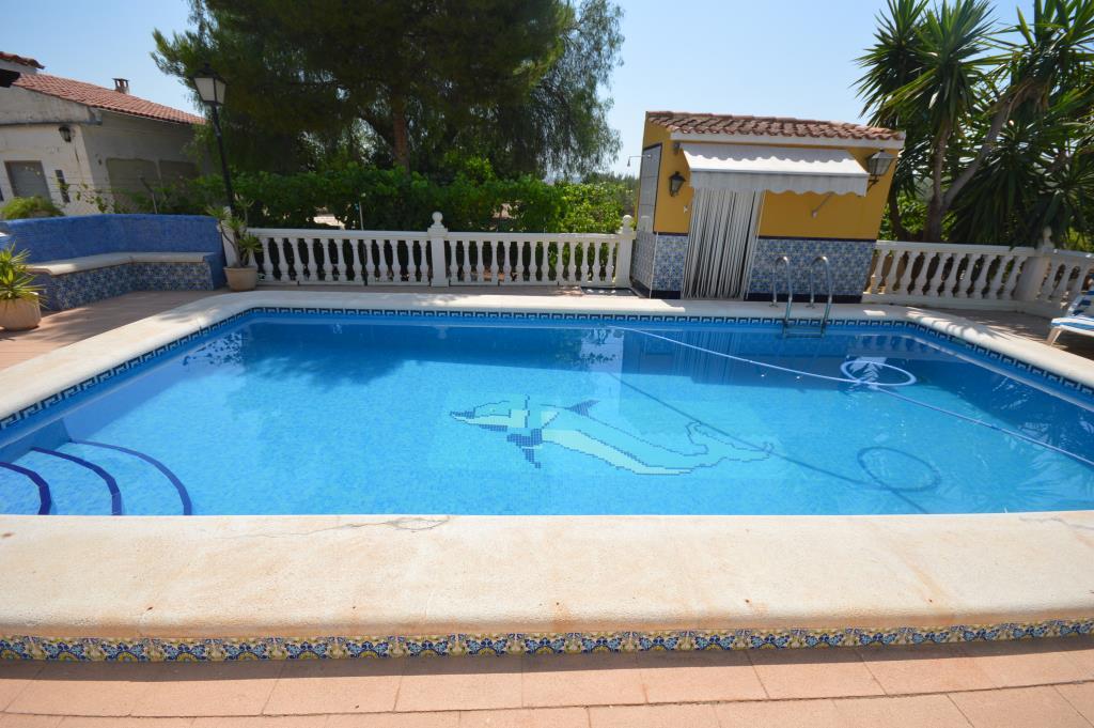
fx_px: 455
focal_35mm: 15
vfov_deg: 77.2
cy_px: 364
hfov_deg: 100.4
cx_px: 547
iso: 100
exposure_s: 1/250
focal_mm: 10
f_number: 8
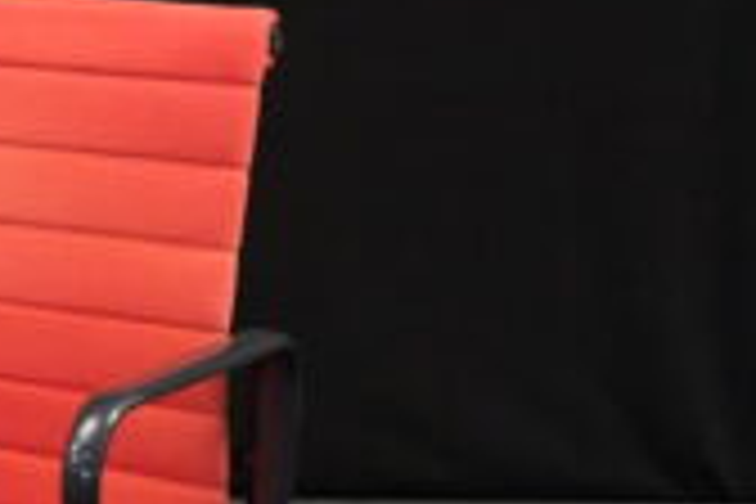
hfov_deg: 17.8
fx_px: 2247
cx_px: -234
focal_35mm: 107
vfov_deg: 12.3
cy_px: 693
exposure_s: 1/60
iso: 12800
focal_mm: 30
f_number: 4
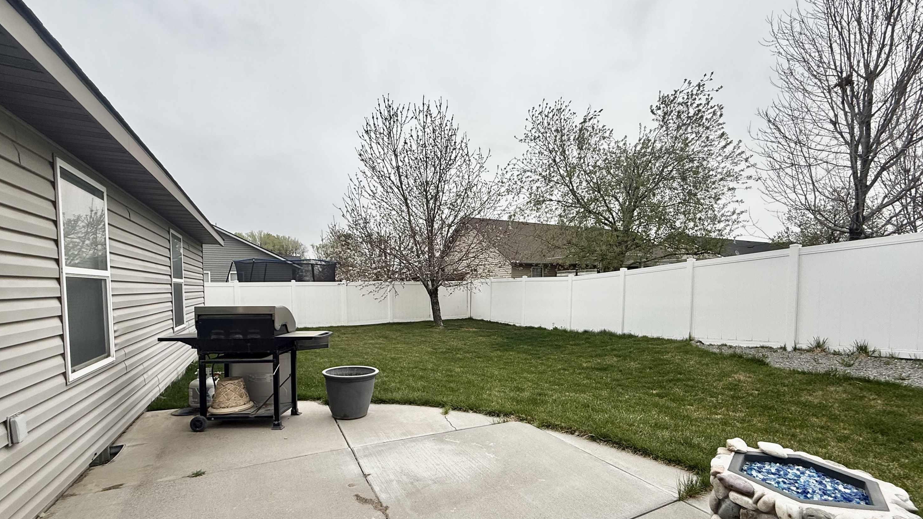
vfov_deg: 66.7
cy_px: 301
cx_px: 476
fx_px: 392
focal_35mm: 16
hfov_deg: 99.3
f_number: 2.2
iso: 50
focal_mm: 2.22
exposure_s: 1/789
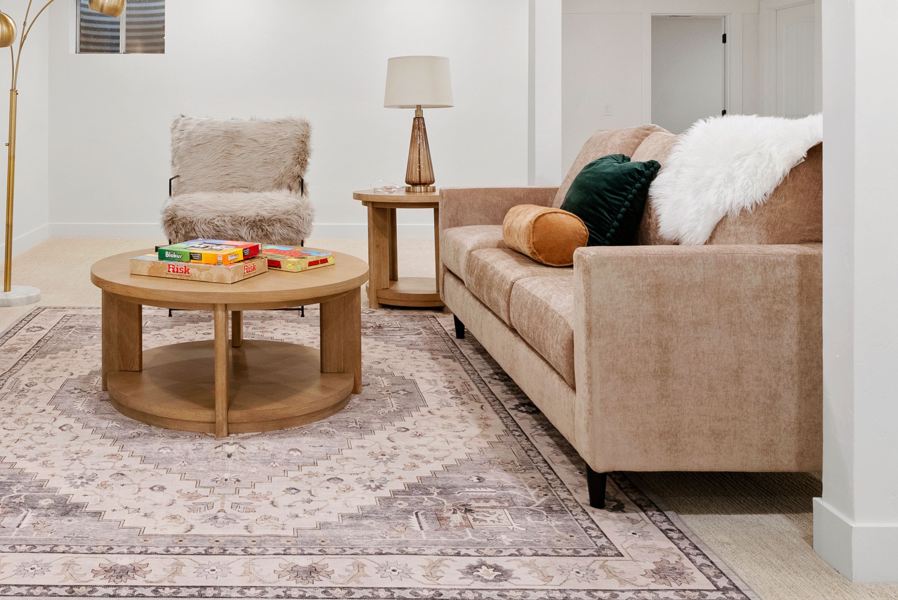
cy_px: 119
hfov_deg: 54.6
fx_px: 849
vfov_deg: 37.5
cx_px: 294
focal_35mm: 34
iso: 800
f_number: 9
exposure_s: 1/8
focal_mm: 20
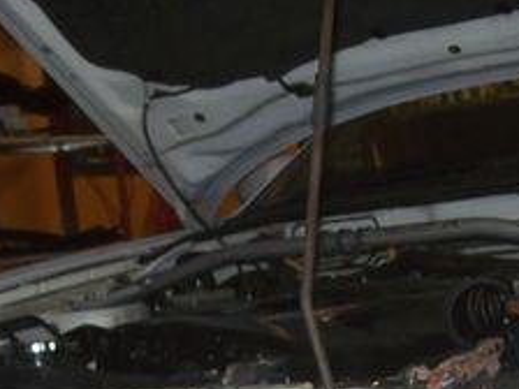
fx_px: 1544
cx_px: 202
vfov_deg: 14.3
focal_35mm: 103
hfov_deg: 19.1
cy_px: 329
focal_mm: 6
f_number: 2.7
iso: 80
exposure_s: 1/64
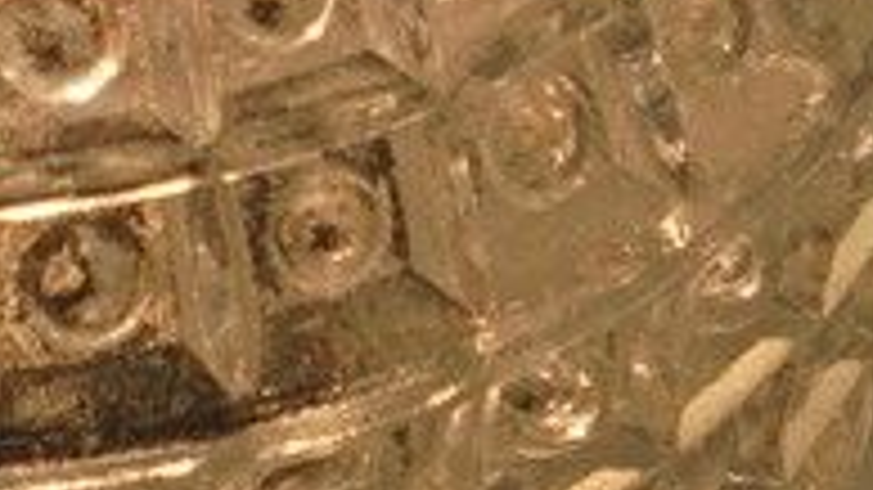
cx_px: -214
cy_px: 13
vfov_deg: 6.3
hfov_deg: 11.0
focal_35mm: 192
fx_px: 4443
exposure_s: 1/800
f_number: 4.2
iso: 100
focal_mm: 6.9
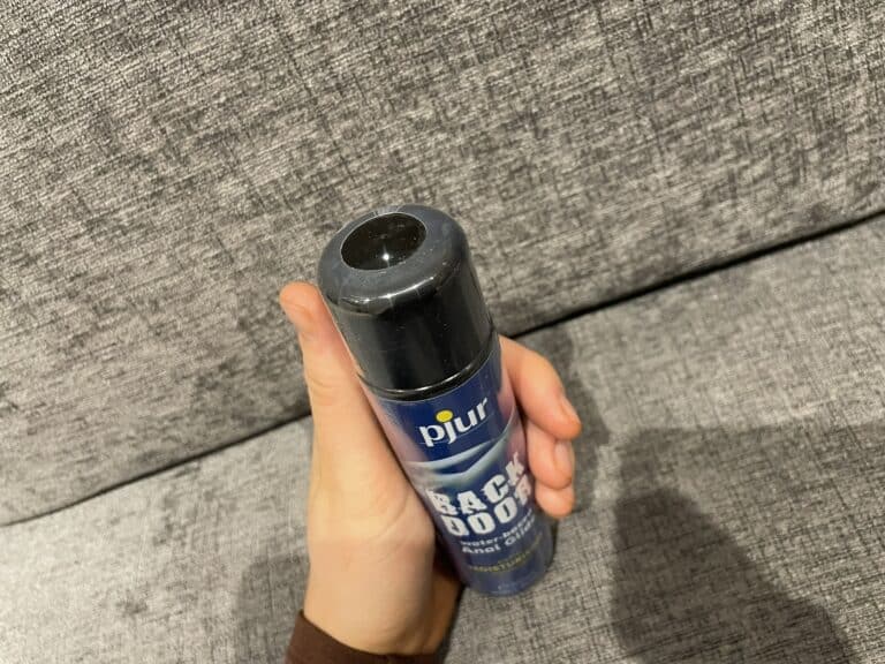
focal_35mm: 26
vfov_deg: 53.1
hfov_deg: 67.3
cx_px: 442
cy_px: 332
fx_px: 665
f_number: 1.6
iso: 320
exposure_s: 1/50
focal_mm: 4.2
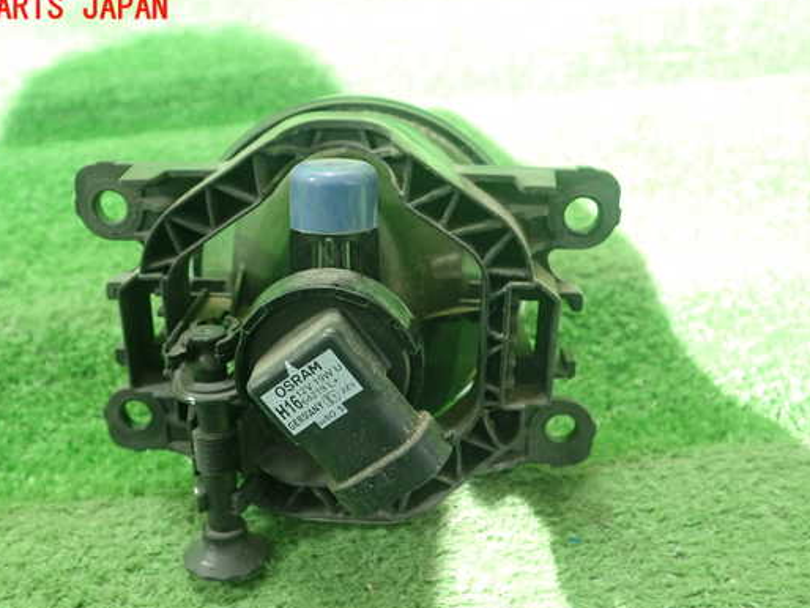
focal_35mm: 35
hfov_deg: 52.5
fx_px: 819
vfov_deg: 40.7
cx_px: 355
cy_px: 343
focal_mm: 5.5
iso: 400
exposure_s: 1/125
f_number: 2.3
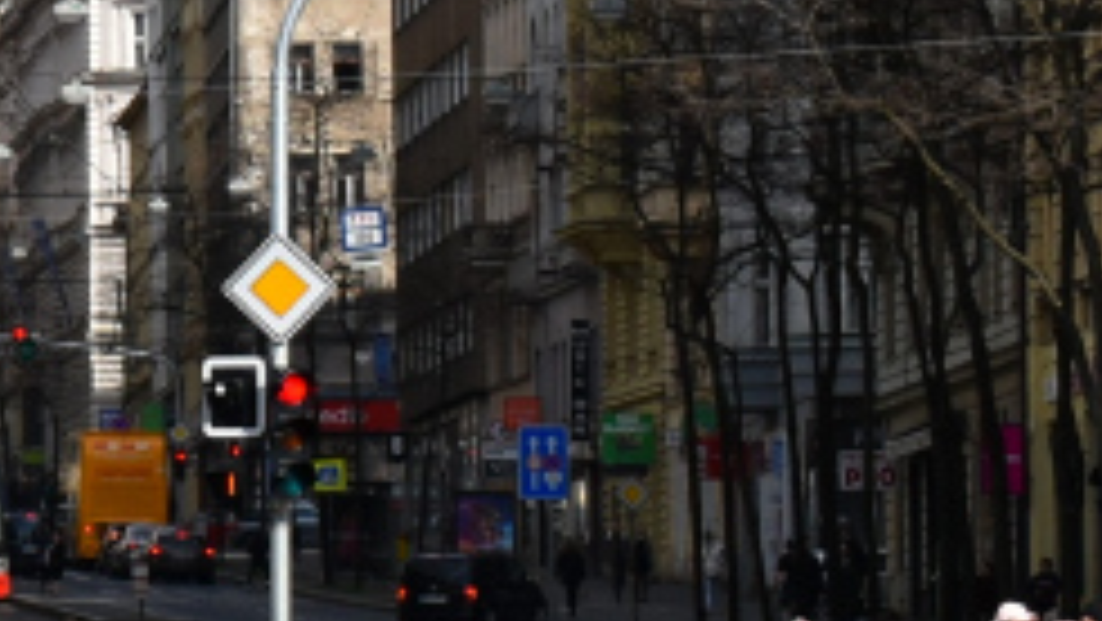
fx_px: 9763
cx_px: -1804
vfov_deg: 3.6
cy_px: -376
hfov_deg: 6.1
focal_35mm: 334
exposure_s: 1/500
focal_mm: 40
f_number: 11
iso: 200
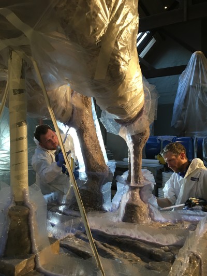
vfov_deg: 61.6
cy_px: 138
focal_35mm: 29
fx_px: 231
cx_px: 104
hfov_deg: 48.2
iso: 100
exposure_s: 1/33
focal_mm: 4.15
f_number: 2.2
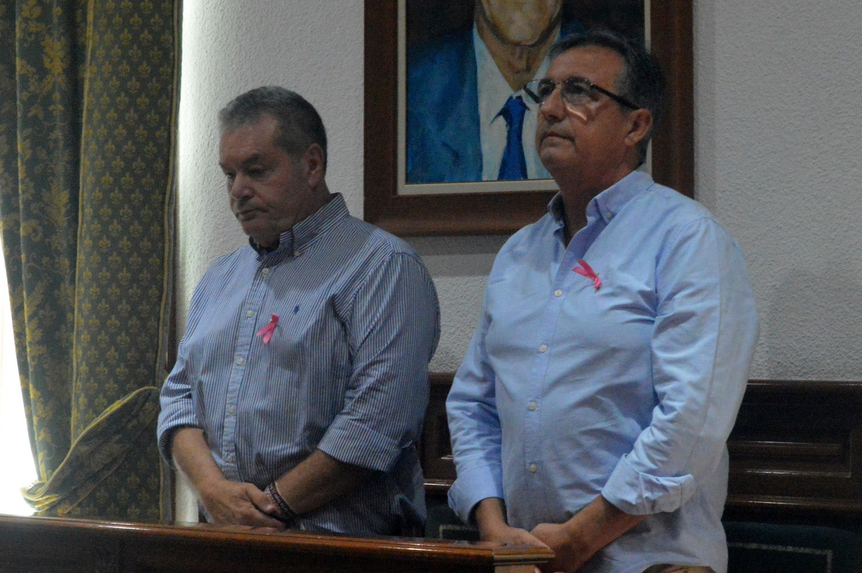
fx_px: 1973
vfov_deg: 16.5
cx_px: 431
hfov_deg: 24.6
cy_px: 286
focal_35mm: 82
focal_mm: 55
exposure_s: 1/200
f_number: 11
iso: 6400
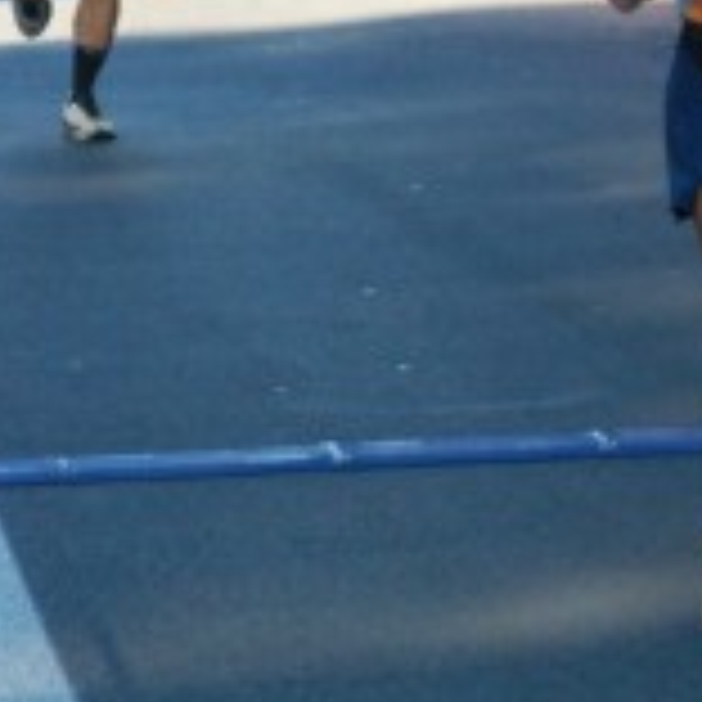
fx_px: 7870
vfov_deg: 5.1
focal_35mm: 343
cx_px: 880
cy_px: 216
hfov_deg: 5.1
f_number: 5.6
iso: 1000
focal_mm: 70
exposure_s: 1/400
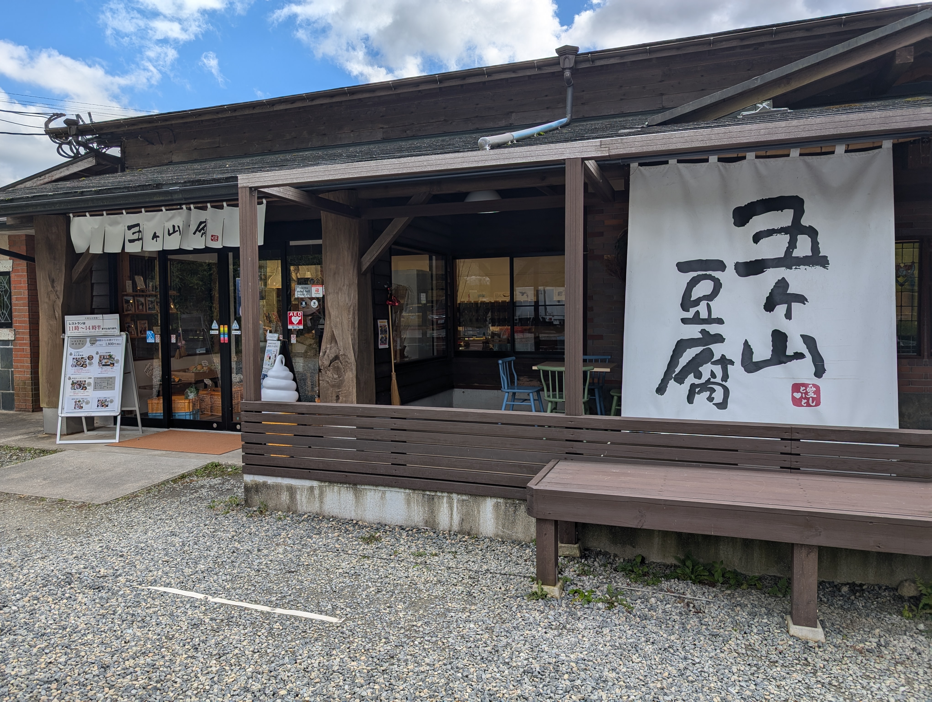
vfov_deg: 56.9
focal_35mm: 24
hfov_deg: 71.5
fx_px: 647
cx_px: 466
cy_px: 351
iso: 16
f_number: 1.68
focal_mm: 6.9
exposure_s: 1/1159
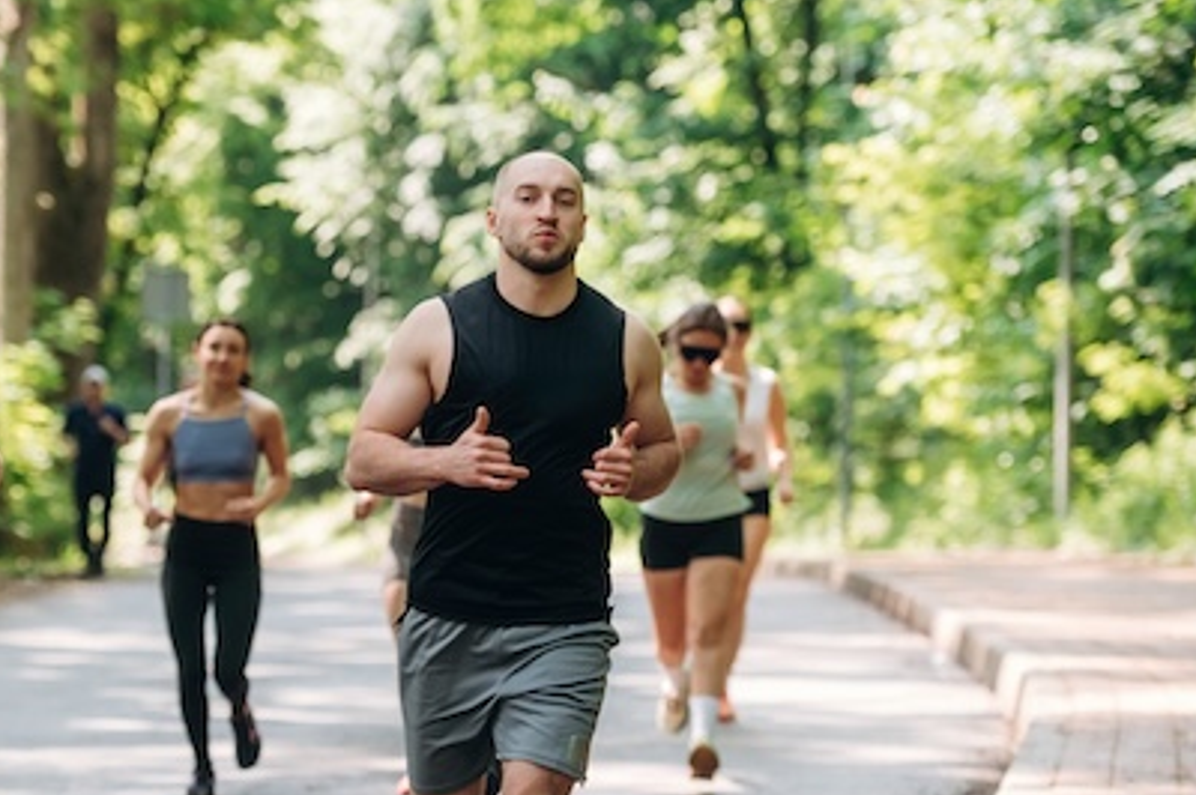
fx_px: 5477
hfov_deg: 12.5
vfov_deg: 8.3
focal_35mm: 165
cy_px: 495
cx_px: 428
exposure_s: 1/2500
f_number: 3.5
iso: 1600
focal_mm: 110
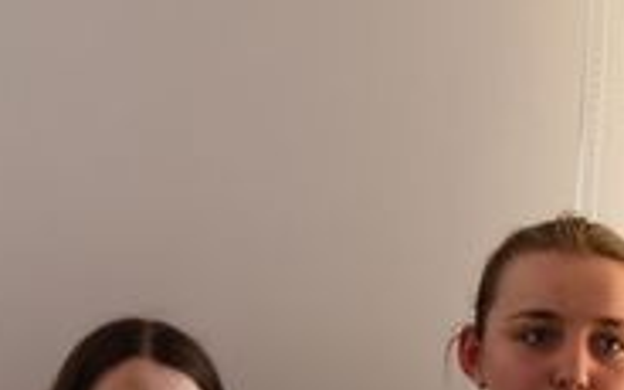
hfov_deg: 9.4
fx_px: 3775
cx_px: 193
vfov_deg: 5.9
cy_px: 519
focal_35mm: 222
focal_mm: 50
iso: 1000
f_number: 3.2
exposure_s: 1/100
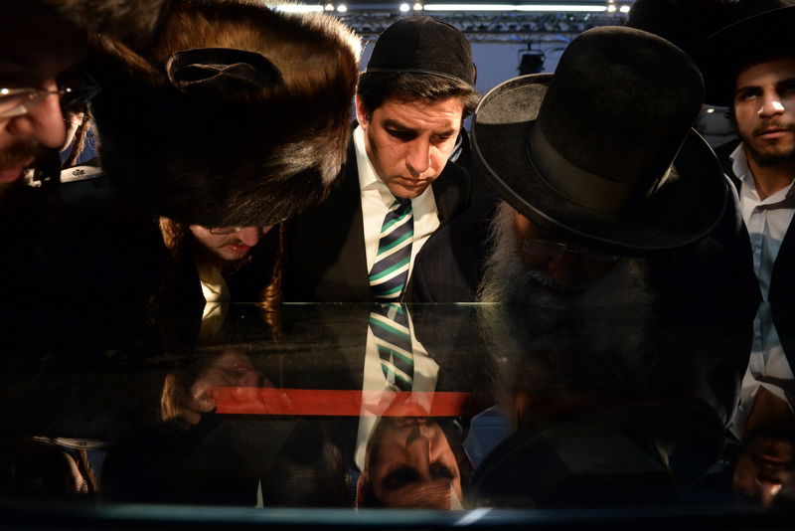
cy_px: 266
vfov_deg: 53.2
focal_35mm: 24
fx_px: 530
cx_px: 398
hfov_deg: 73.7
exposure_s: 1/160
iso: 2500
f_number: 5
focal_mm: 24
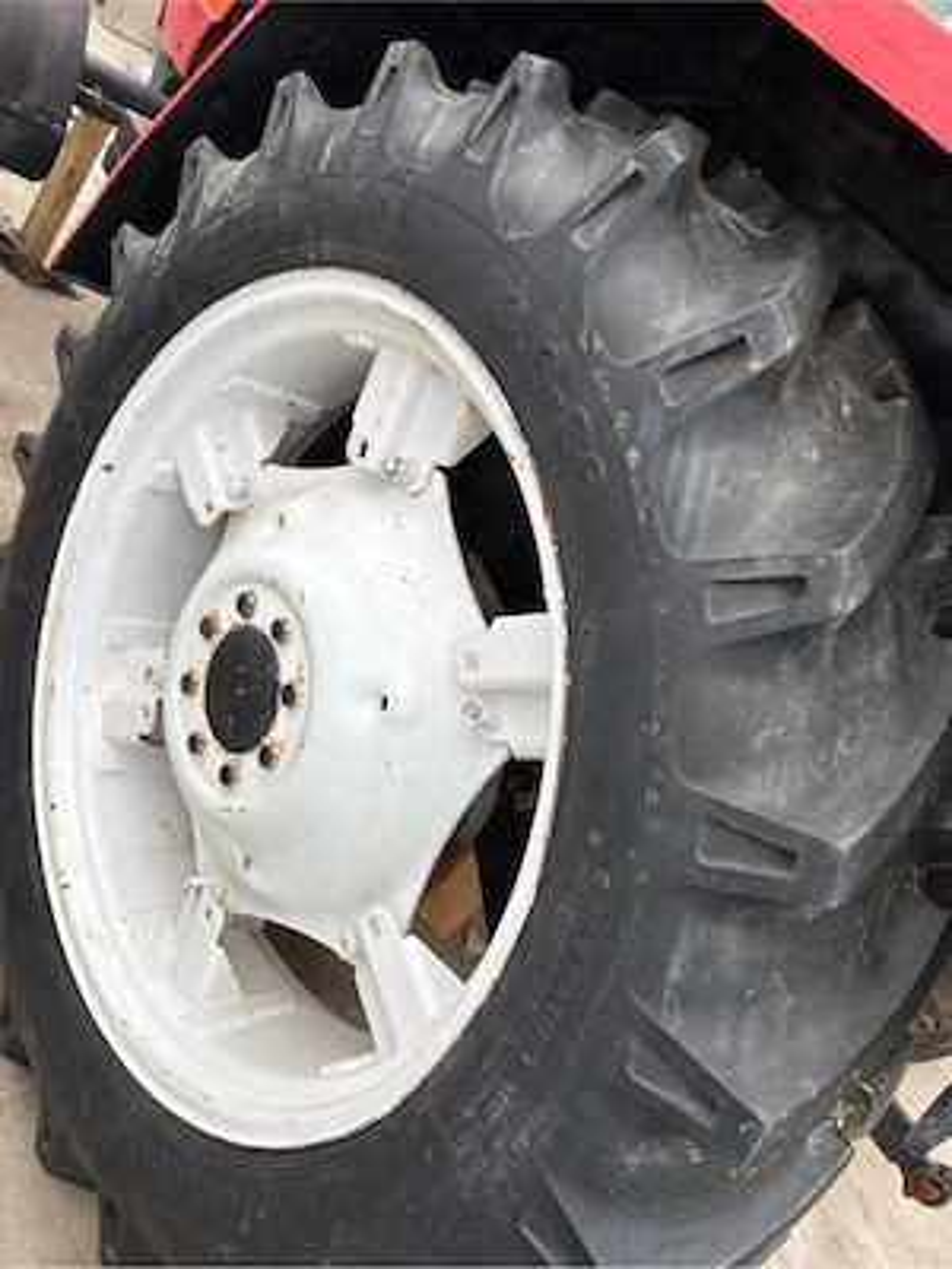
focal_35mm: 26
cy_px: 634
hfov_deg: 53.1
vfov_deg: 67.3
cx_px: 476
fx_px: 953
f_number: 1.6
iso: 50
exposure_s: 1/424
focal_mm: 5.96
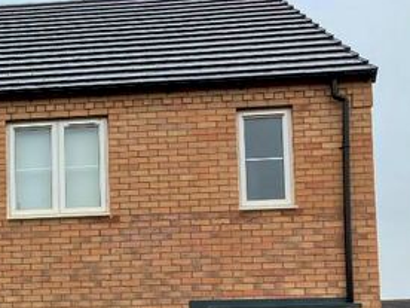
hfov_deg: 24.9
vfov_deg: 19.8
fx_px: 841
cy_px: 336
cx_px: -73
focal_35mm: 71
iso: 25
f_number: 1.8
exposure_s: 1/121
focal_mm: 3.99
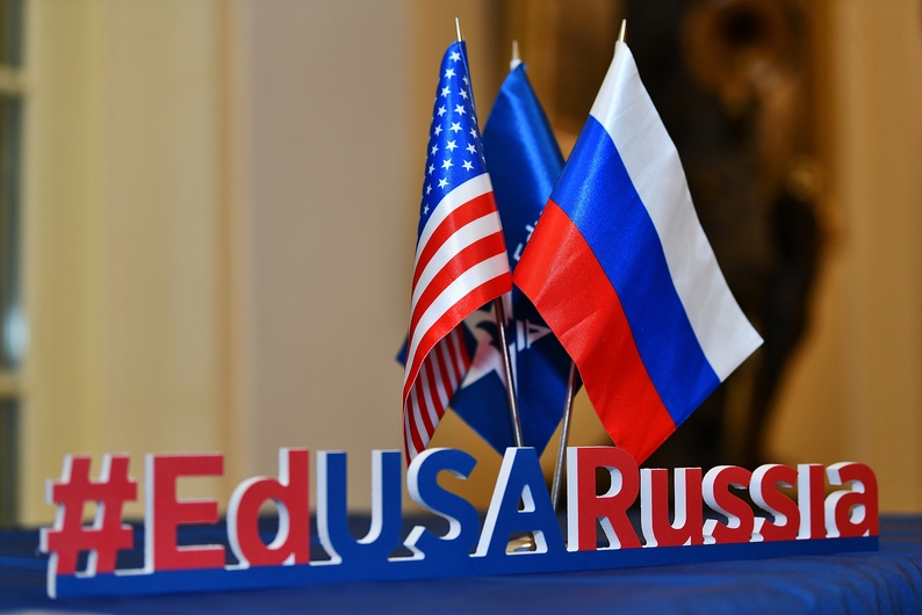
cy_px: 308
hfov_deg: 28.8
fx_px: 1793
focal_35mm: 70
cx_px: 461
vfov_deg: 19.5
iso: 500
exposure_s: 1/125
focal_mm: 70
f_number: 2.8
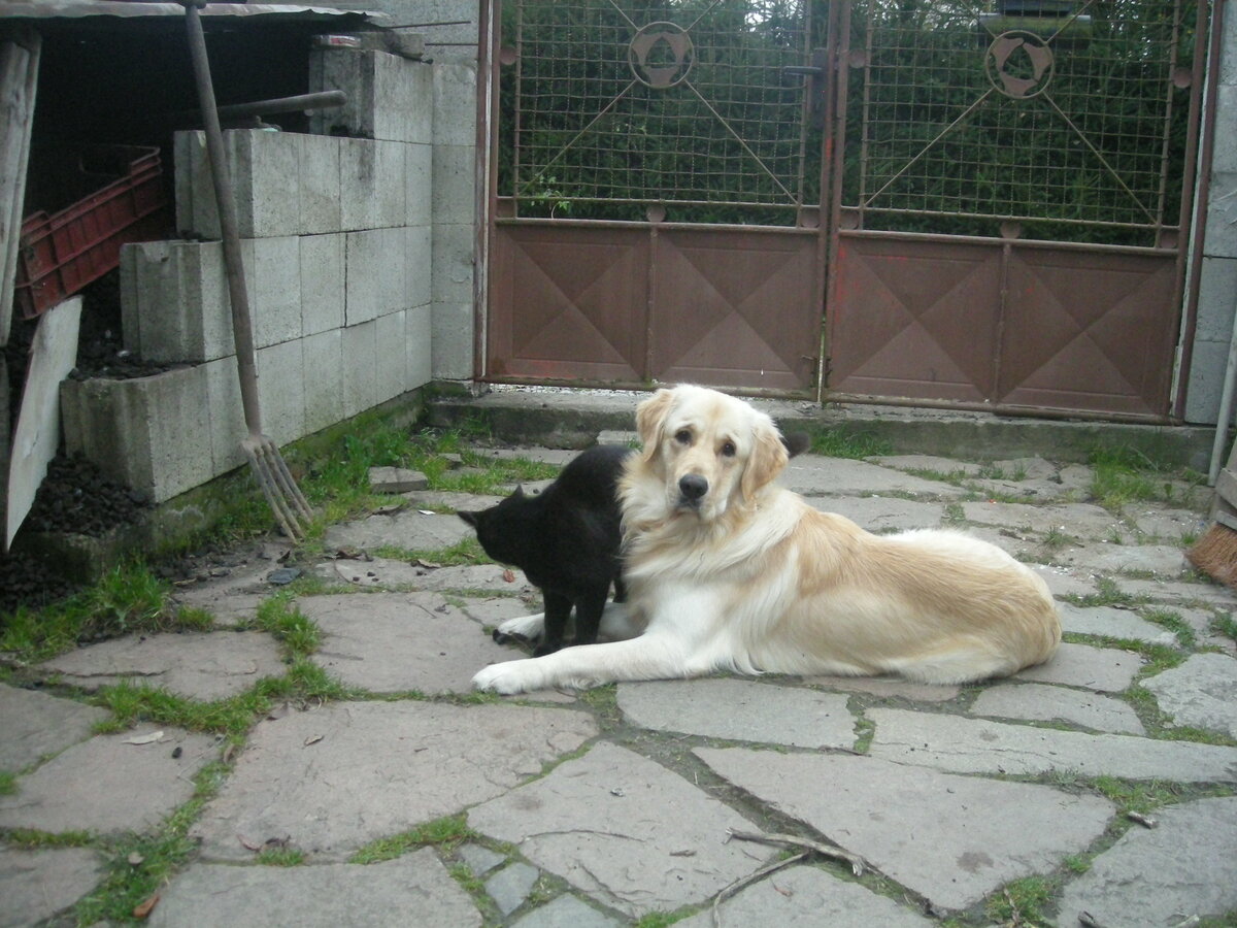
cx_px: 618
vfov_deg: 40.7
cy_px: 464
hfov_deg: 52.6
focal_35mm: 35
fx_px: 1251
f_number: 2.8
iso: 400
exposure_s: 1/50.4
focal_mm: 5.7
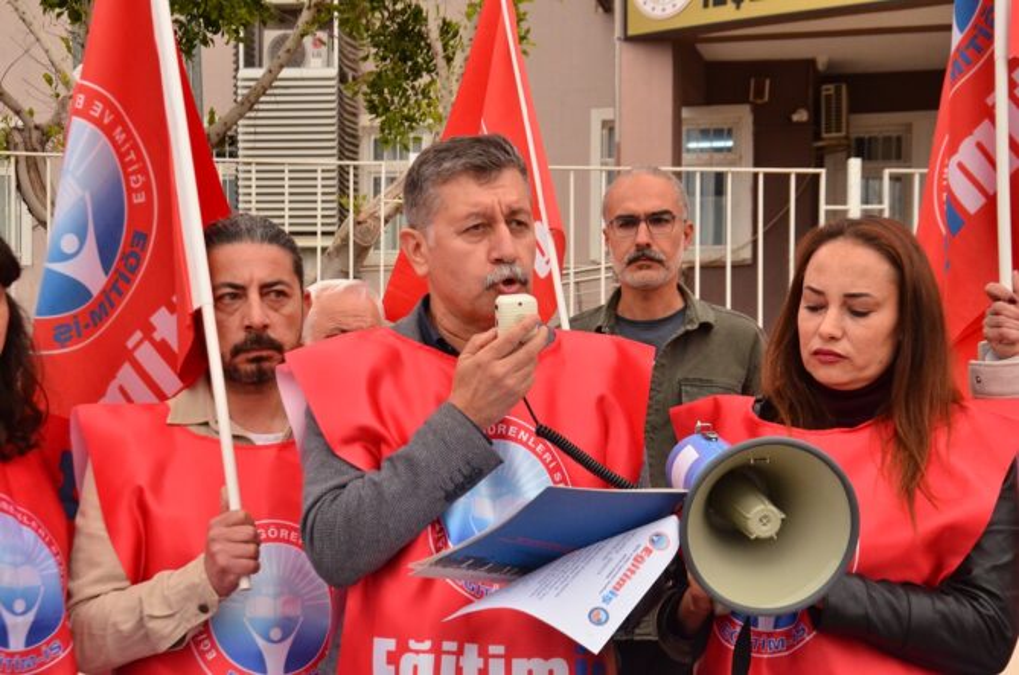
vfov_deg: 18.8
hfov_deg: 28.1
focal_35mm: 72
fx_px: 2034
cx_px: 510
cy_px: 338
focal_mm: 48
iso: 1600
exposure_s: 1/640
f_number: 10
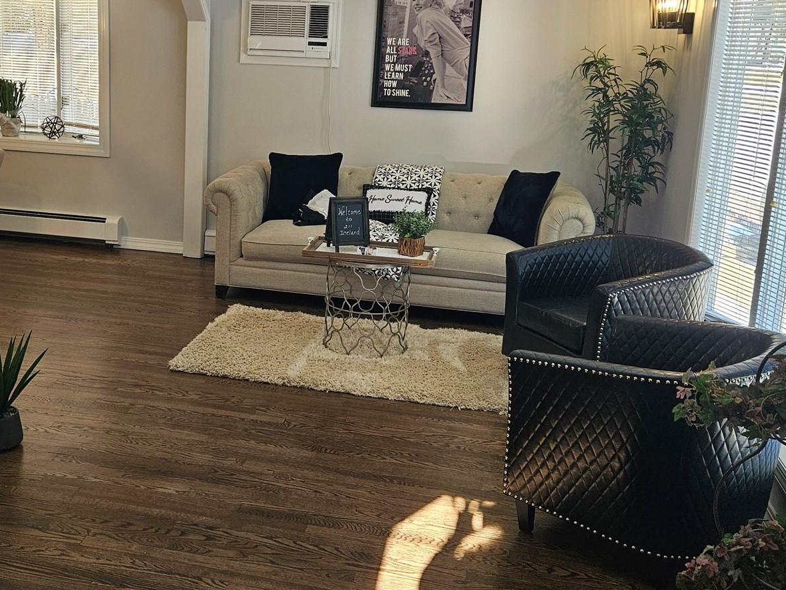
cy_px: 225
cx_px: 254
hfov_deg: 46.0
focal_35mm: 40
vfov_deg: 35.8
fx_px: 908
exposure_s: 1/120
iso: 64
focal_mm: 5.4
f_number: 1.8
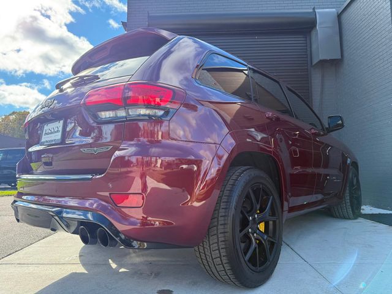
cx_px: 196
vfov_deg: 56.8
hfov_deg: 71.6
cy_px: 147
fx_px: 272
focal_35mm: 24
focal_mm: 6.76
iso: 100
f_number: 1.78
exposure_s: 1/1653
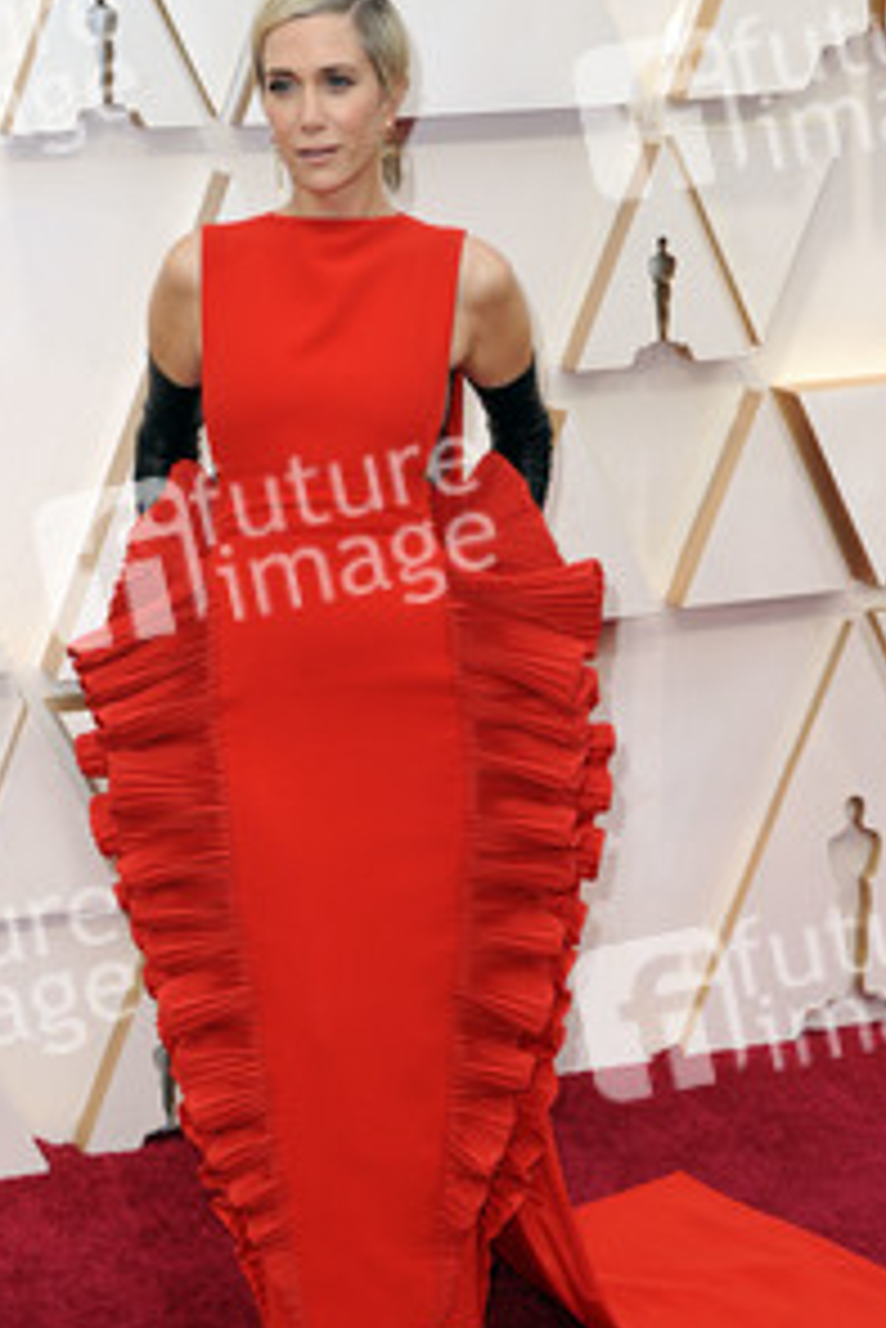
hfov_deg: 16.3
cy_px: 770
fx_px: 3097
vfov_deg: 24.2
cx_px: 398
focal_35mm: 84
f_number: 8
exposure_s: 1/250
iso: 1250
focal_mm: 62
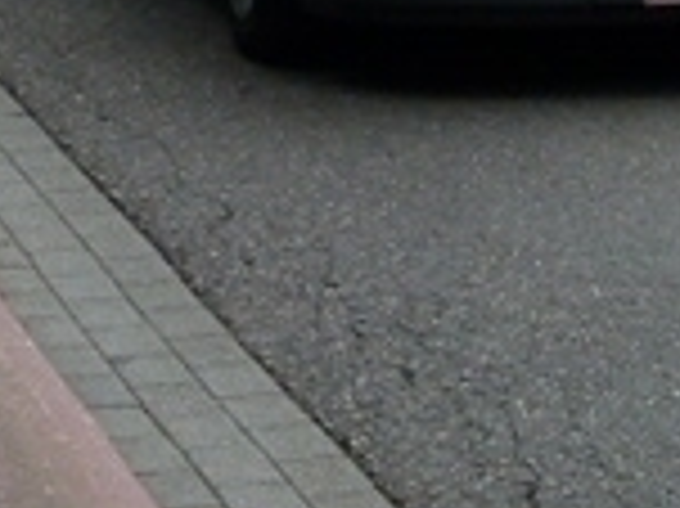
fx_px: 4986
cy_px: -283
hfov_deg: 7.8
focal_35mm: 254
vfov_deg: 5.8
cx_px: 392
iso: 100
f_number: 4
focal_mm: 11.6
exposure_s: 1/320
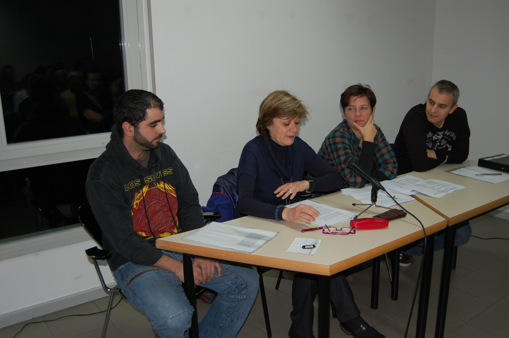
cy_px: 169
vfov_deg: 38.3
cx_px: 254
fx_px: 487
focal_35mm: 34
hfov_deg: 55.1
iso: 400
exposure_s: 1/60
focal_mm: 23
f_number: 3.8
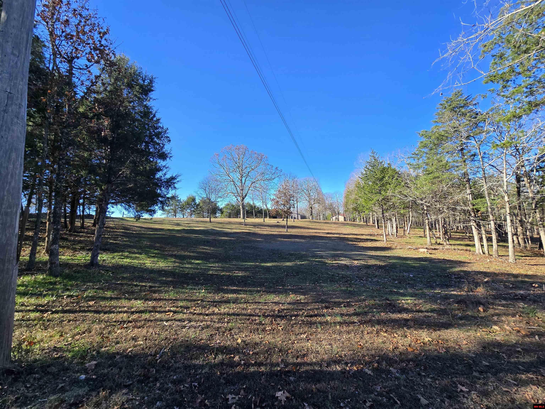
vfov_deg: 89.9
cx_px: 272
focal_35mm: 13
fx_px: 205
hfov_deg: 106.2
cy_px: 204
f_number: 2.2
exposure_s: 1/779
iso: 50
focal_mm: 2.2
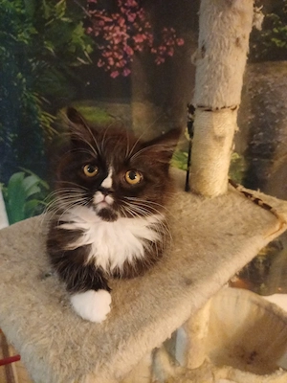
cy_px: 192
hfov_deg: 54.9
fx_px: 276
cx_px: 144
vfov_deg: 69.4
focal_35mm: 25
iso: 1000
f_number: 1.8
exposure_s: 1/20
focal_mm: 4.65
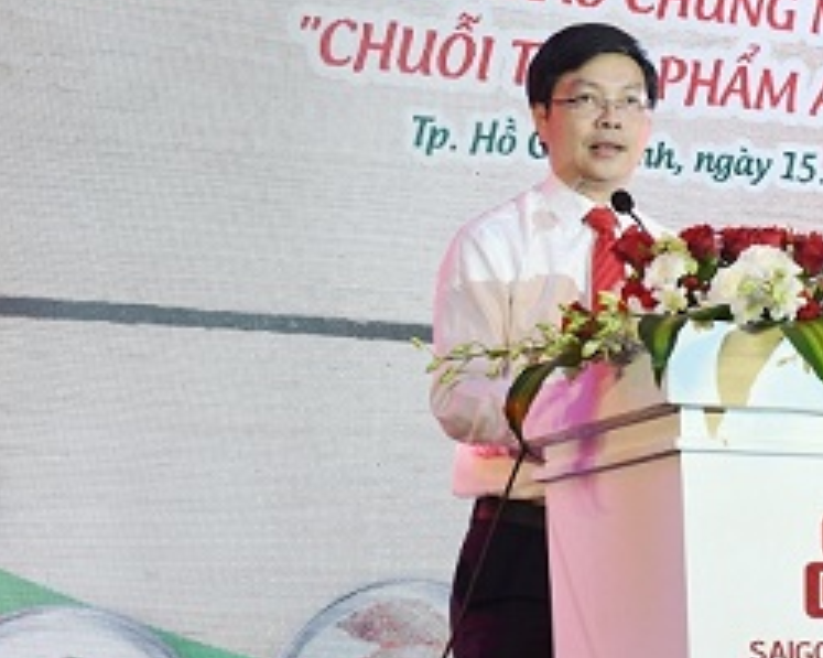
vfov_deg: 16.2
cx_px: 730
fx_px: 2311
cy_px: 223
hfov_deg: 19.8
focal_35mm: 95
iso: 1400
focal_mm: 35
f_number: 7.1
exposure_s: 1/125
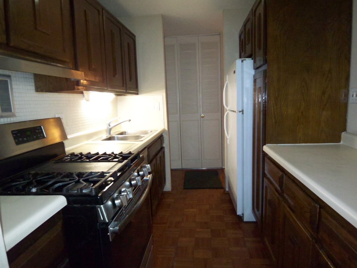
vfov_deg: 58.9
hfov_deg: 73.9
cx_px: 178
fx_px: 237
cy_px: 134
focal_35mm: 23
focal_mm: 3.8
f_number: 2.8
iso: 200
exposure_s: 1/30
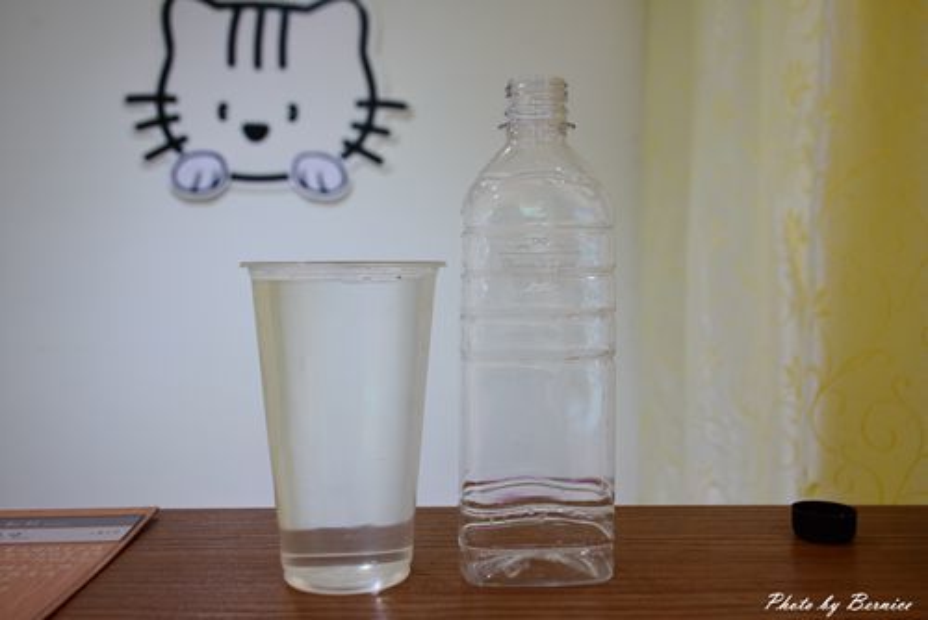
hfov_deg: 53.1
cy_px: 310
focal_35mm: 36
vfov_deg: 36.9
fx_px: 928
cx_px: 464
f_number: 5.6
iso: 640
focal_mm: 24
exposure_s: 1/40
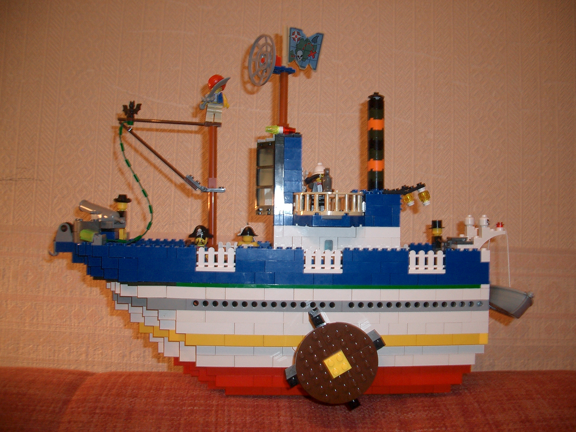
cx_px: 288
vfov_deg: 40.7
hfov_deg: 52.6
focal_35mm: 35
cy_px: 216
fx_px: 582
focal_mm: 5.8
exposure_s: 1/40
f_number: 2.6
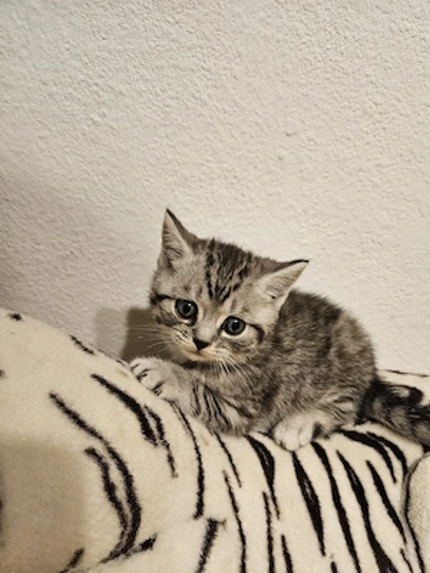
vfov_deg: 73.9
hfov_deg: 58.9
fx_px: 381
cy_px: 286
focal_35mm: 23
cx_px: 215
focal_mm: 5.4
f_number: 1.8
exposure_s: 1/101
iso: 500
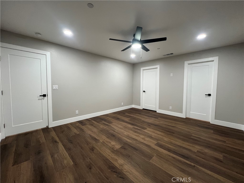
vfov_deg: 89.9
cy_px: 92
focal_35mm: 13
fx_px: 92
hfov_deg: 106.2
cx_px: 122
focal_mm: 1.57
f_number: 1.8
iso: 160
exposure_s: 1/60
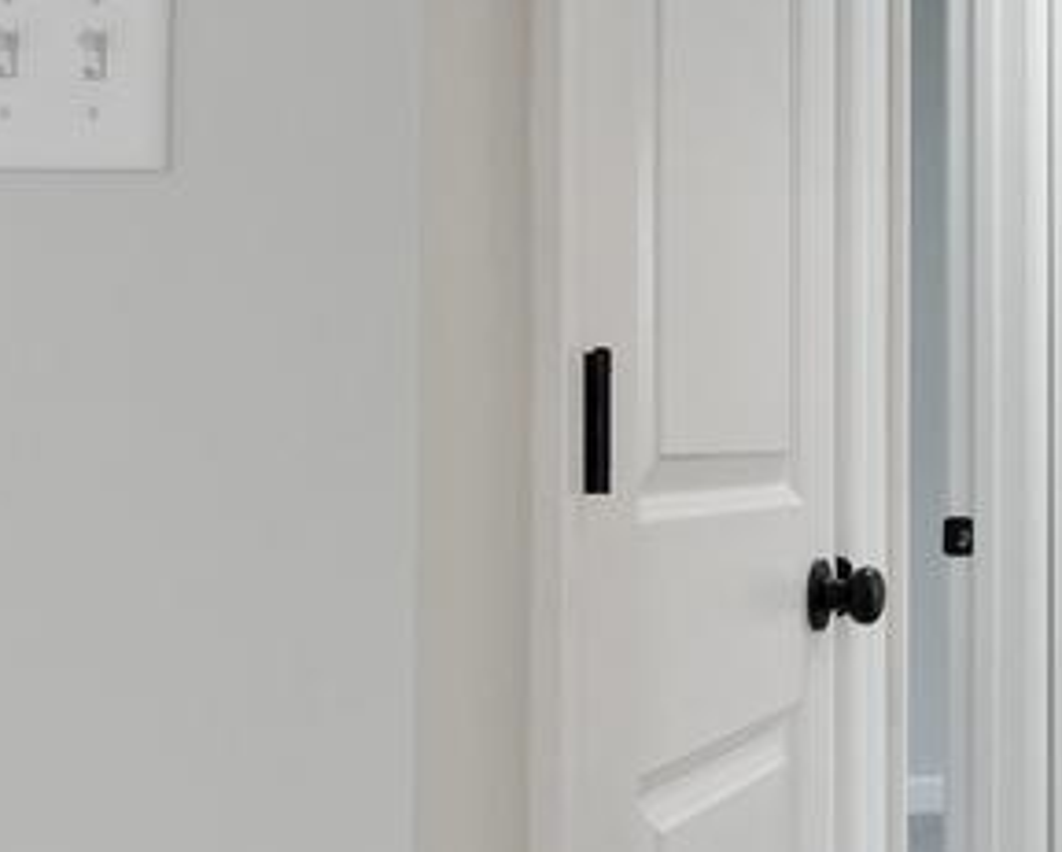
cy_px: 454
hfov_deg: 27.0
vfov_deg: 25.4
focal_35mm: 60
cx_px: 1339
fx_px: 1888
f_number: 10
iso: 640
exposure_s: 1/10
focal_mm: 18
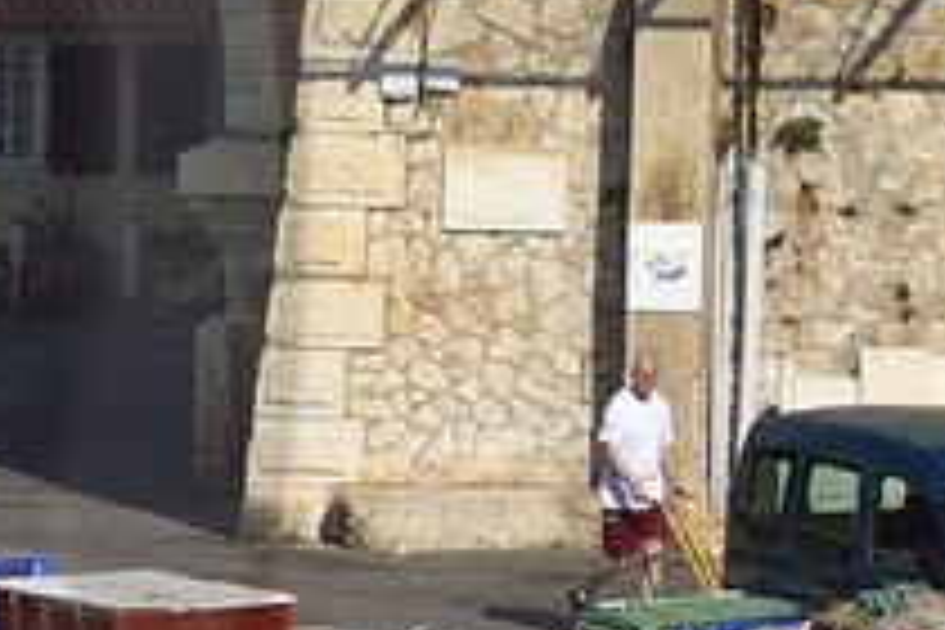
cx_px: -1575
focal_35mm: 381
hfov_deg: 5.2
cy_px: 209
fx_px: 10000
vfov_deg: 3.6
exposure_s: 1/250
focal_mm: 50
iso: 200
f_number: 16
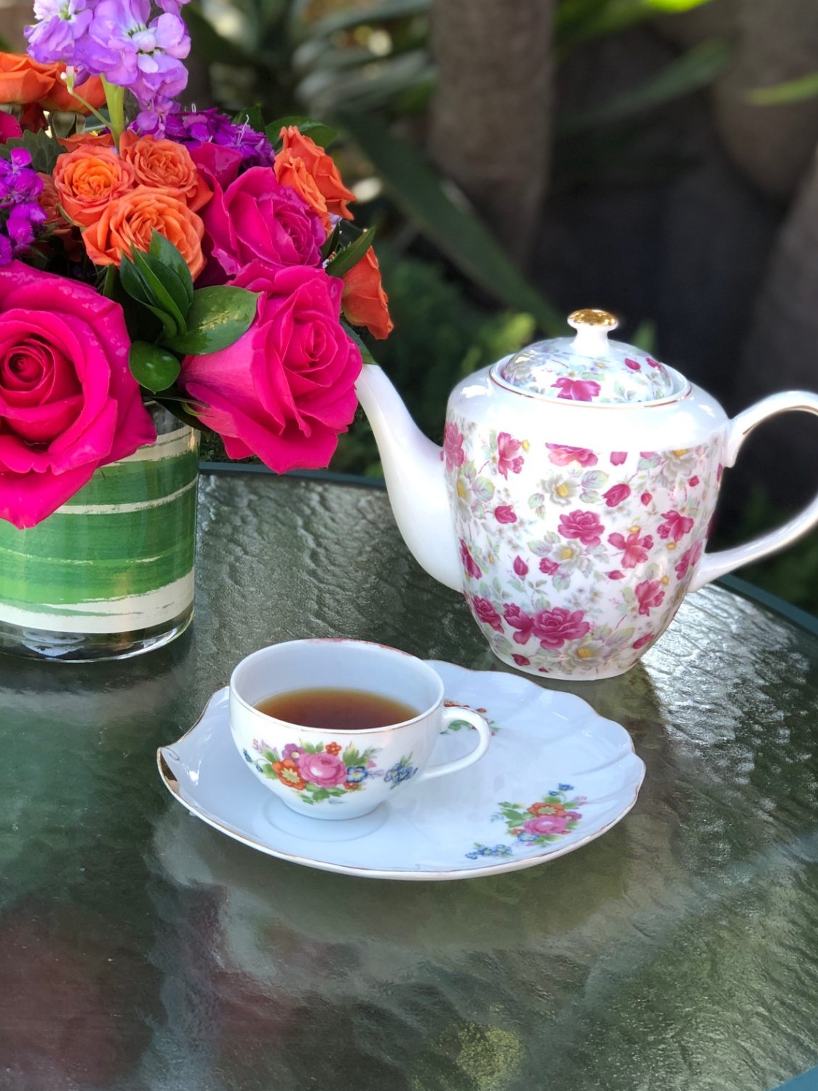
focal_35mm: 73
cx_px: 301
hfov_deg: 20.1
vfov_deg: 26.7
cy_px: 561
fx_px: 2300
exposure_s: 1/60
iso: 25
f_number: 2.8
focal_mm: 6.6
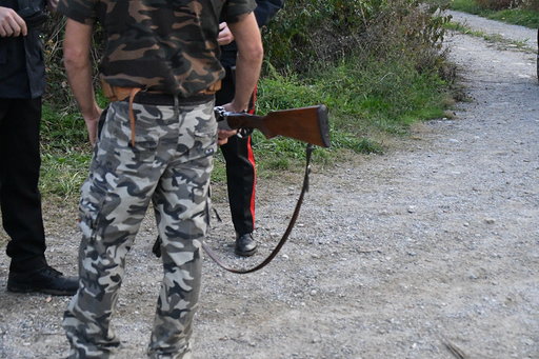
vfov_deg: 18.2
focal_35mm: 75
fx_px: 1122
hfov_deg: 27.0
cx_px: 270
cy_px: 180
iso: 12800
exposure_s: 1/5000
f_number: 5
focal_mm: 50
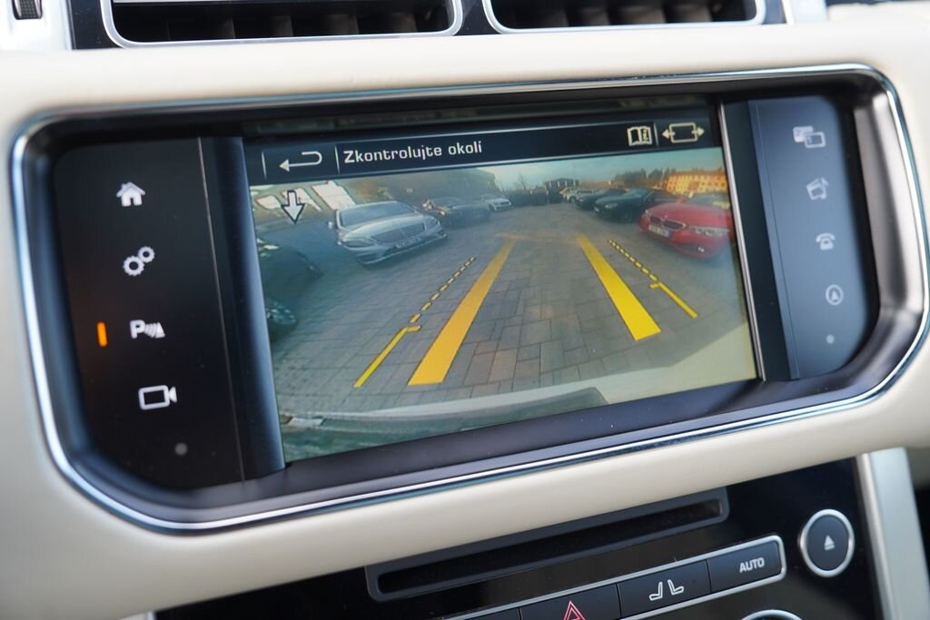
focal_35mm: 34
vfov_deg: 38.9
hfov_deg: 55.8
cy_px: 310
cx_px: 465
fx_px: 878
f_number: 4
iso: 100
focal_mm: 34
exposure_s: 1/40
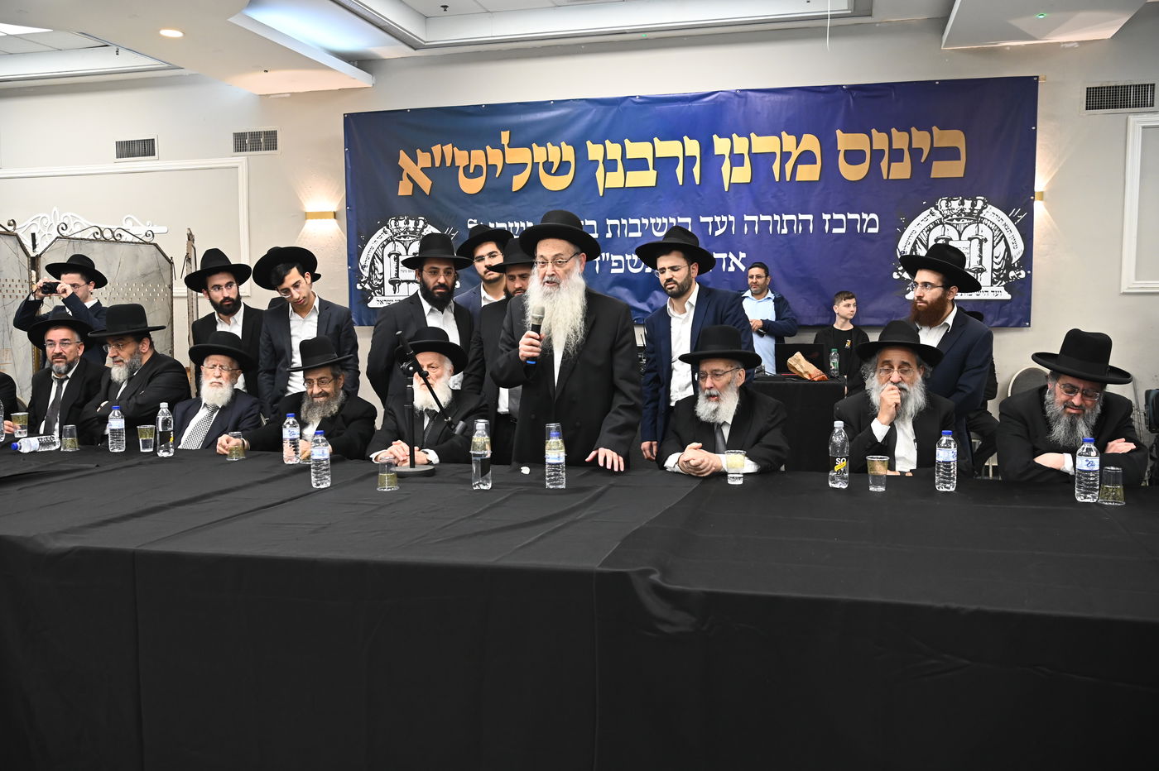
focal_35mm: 32
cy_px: 386
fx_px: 1030
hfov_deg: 58.7
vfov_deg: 41.1
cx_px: 580
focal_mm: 32
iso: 2000
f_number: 5
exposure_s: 1/160
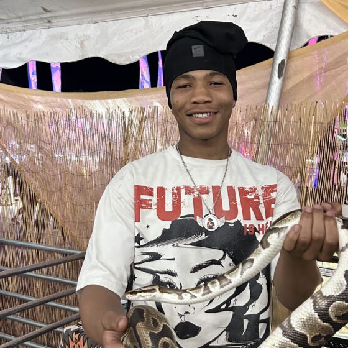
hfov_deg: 39.9
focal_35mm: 42
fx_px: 478
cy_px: 194
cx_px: 205
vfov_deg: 40.0
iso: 500
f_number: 1.5
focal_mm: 5.7
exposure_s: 1/60
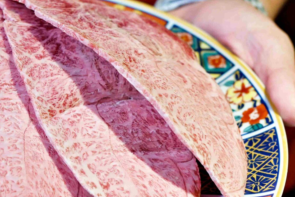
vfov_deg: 8.0
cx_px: 5
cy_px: 125
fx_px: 1409
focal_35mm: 172
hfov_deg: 11.8
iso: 900
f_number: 3.2
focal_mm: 50
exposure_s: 1/200
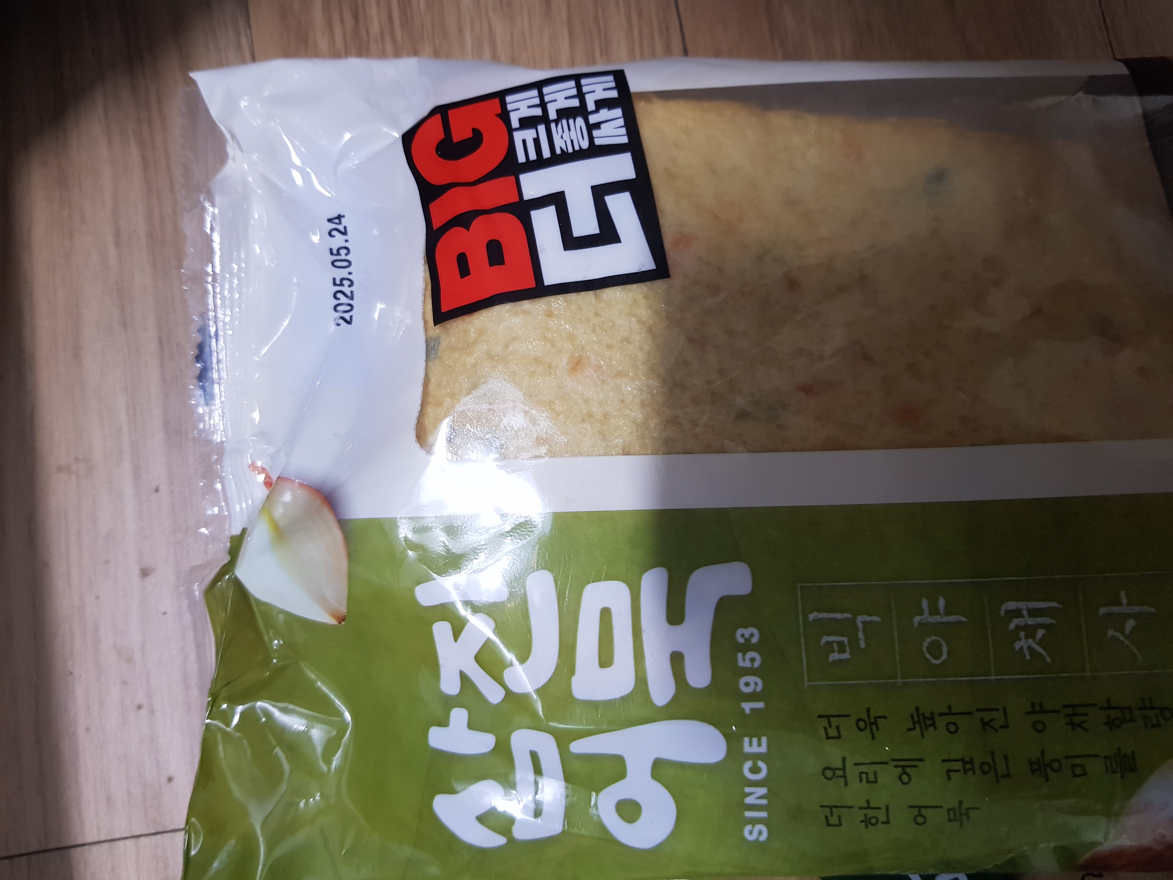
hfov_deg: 67.3
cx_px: 586
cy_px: 440
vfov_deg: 53.1
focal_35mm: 26
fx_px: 881
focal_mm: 4.2
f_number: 1.7
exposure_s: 1/15
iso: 200
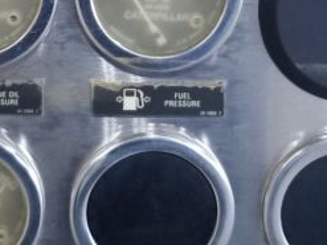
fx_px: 1020
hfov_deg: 18.2
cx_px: 110
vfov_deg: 13.4
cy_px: -30
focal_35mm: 108
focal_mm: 4.25
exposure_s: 1/30
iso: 160
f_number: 1.7
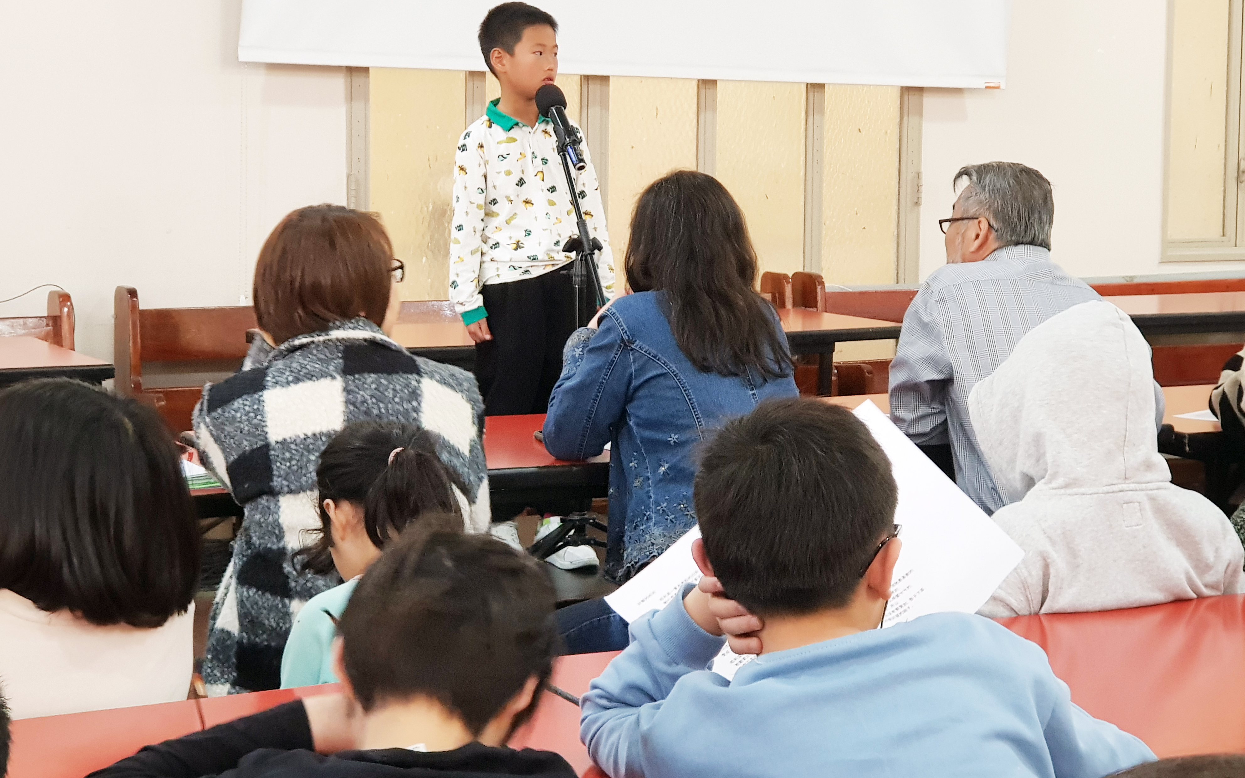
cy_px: 318
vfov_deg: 23.1
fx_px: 1900
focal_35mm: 56
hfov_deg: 36.3
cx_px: 622
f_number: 2.4
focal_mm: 6
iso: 160
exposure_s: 1/20
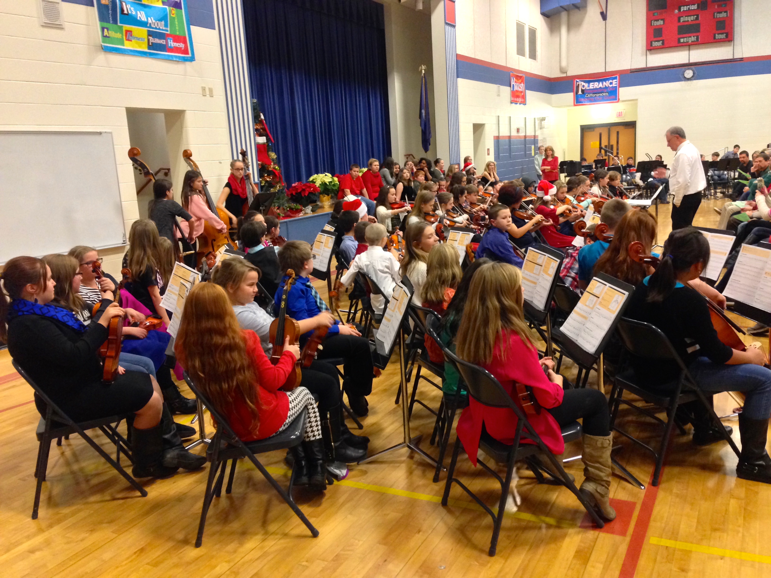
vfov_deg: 42.9
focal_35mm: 33
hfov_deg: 55.4
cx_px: 386
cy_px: 289
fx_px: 735
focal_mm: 4.12
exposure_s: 1/20
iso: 320
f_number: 2.4
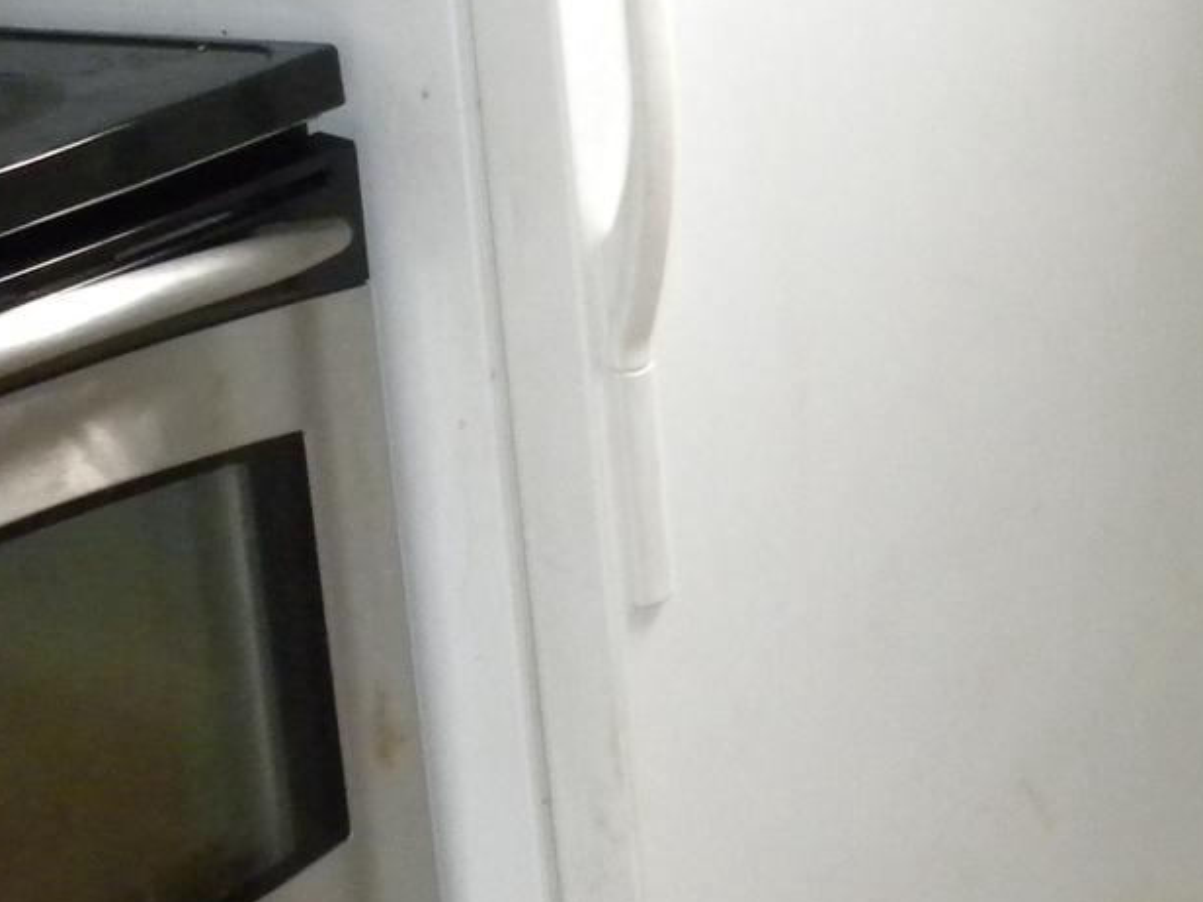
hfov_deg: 16.0
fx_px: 4275
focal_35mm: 123
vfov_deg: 12.0
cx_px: 510
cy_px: 195
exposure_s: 1/37.8
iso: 400
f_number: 3.5
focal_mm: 6.6
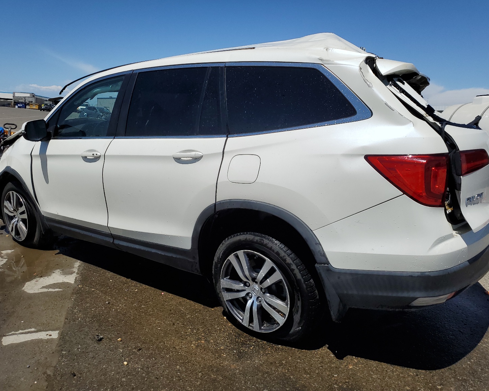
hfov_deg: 62.2
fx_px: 405
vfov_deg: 51.5
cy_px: 192
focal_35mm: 28
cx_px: 243
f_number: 1.5
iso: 50
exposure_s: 1/10000
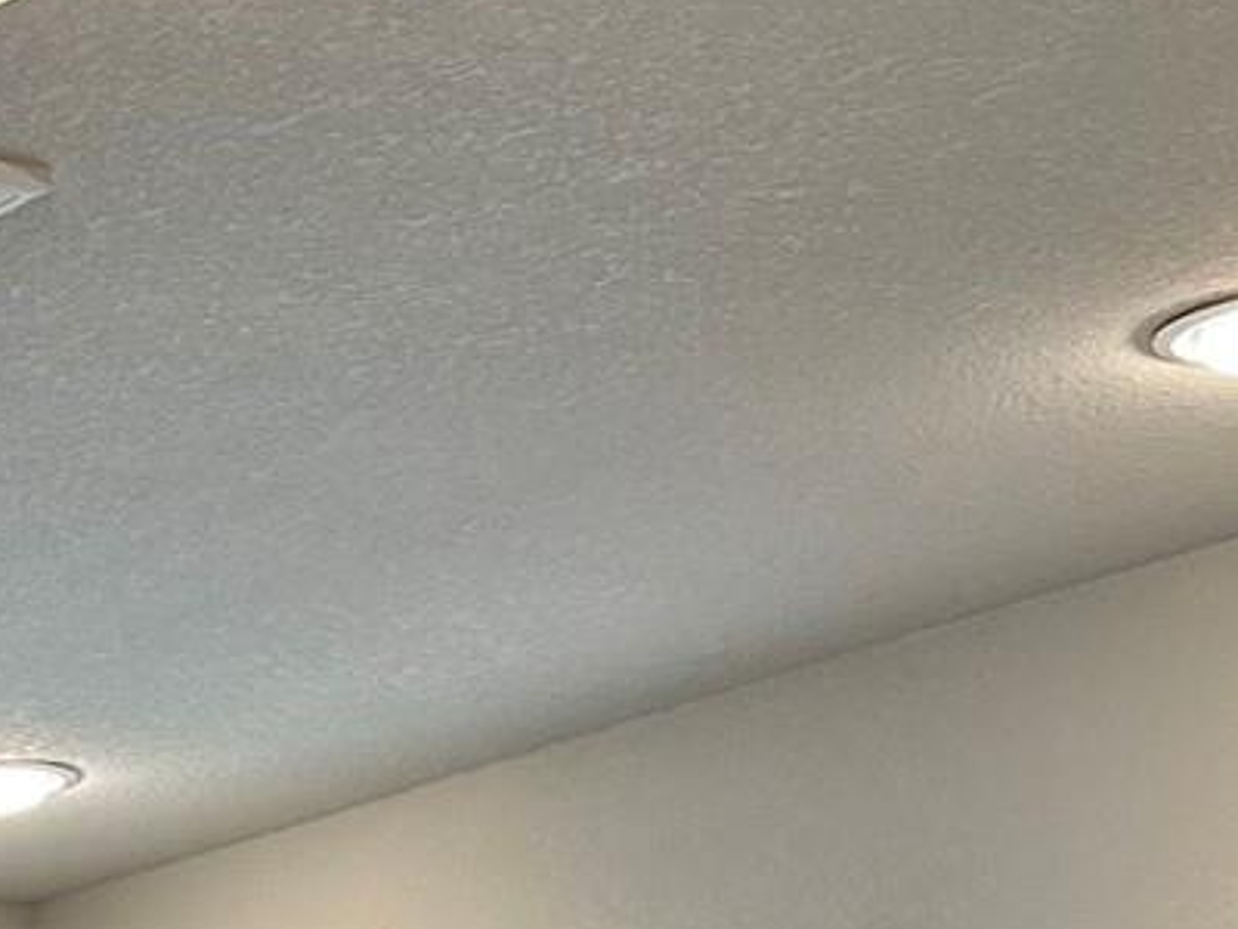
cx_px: -811
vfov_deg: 10.8
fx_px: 4399
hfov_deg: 14.5
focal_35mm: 123
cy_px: 1942
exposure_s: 1/120
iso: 160
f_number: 1.78
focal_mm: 6.86
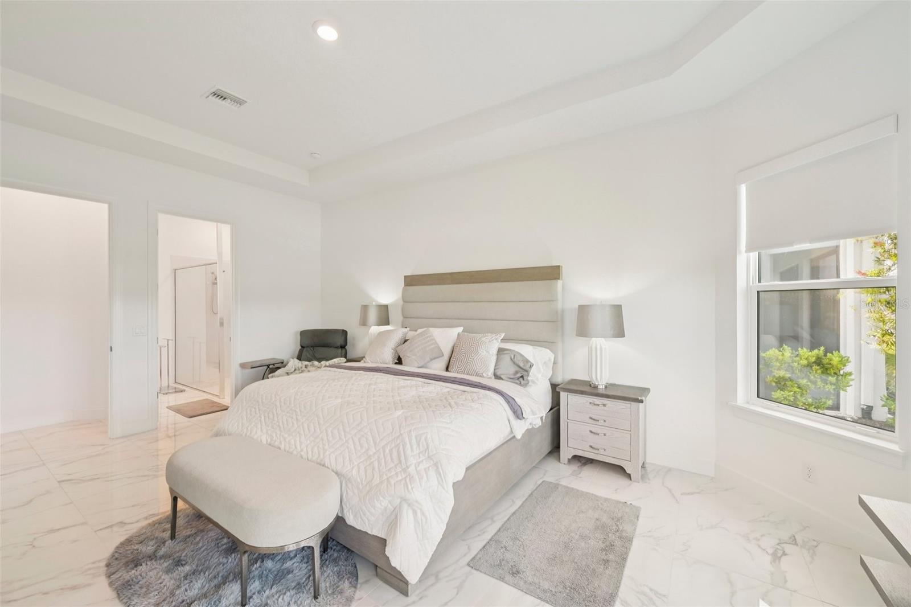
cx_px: 456
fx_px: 354
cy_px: 304
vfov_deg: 81.2
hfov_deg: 104.3
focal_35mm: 14
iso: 400
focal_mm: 14
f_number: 8
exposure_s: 1/30
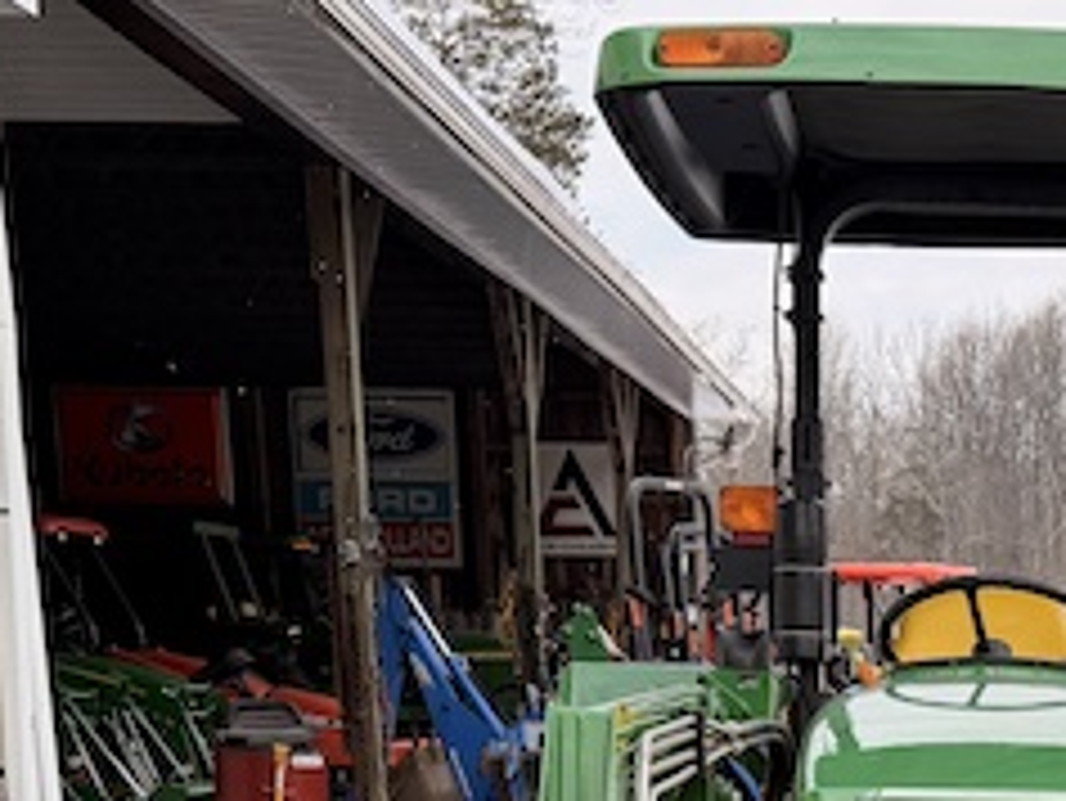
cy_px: 1332
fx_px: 2496
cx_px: 1030
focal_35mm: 81
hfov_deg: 23.3
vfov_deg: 16.1
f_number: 1.78
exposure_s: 1/1464
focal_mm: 6.76
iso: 100
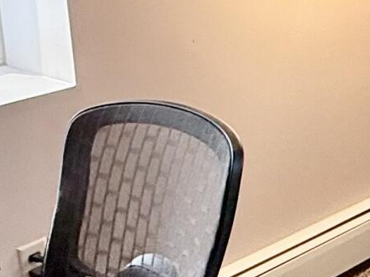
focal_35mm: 92
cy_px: -35
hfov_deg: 19.1
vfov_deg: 15.6
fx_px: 983
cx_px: 532
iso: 100
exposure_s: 1/120
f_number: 2.2
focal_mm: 2.22
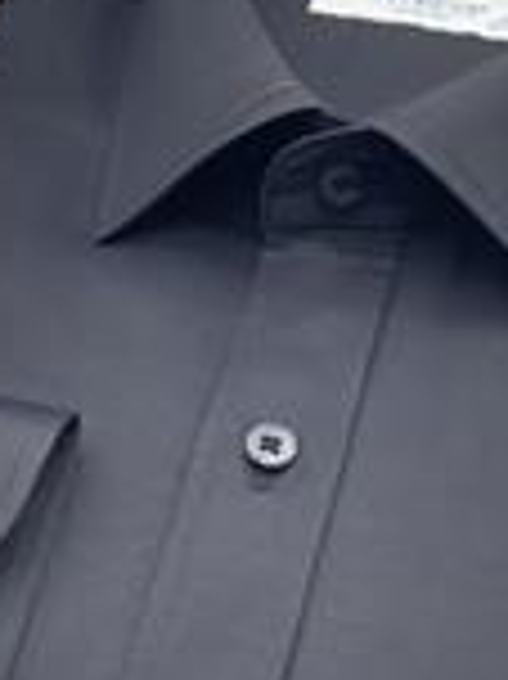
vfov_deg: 13.9
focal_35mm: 142
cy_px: 286
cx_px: 207
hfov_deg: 10.4
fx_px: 2782
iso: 50
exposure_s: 1/122
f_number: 2
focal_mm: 6
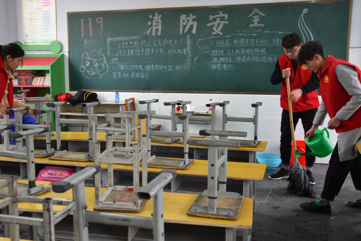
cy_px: 113
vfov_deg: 32.2
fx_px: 417
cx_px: 163
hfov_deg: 46.8
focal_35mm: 42
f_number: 4
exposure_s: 1/60
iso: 720
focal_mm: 25
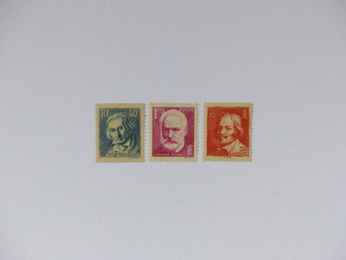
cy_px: 130
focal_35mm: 104
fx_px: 1040
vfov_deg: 14.2
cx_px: 173
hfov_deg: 18.9
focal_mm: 18.7
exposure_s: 1/60
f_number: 3.2
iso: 200
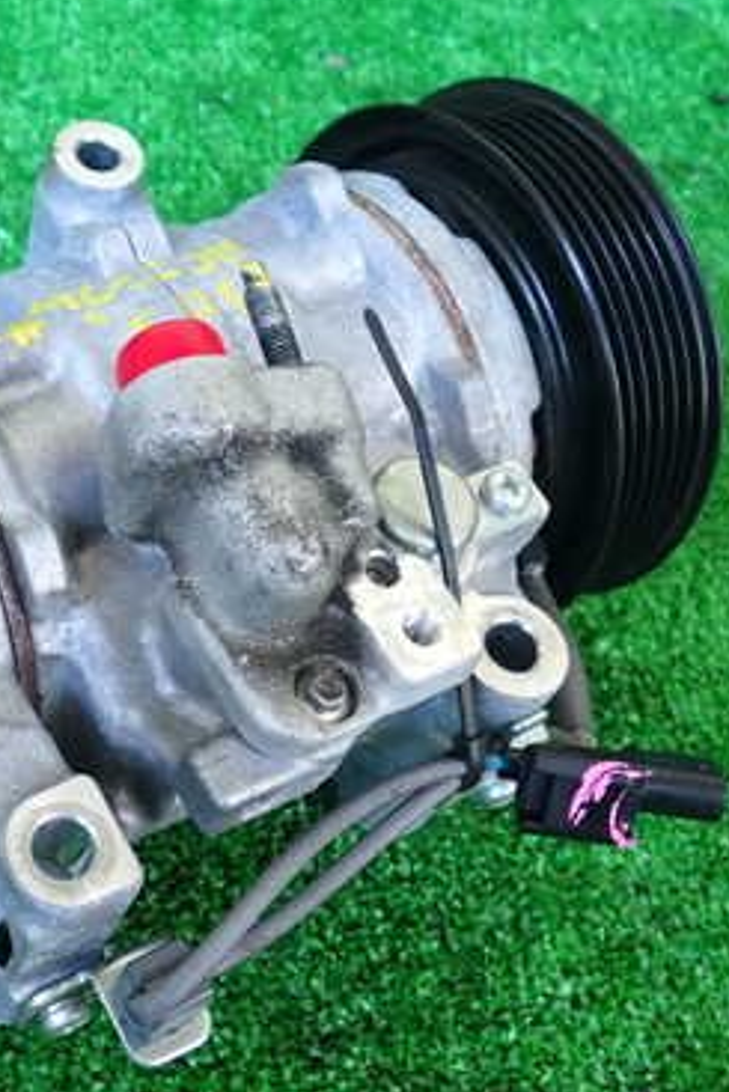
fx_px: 1548
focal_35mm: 51
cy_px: 574
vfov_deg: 38.9
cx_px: 116
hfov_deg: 25.9
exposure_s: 1/30
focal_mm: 5.4
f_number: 2.3
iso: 200
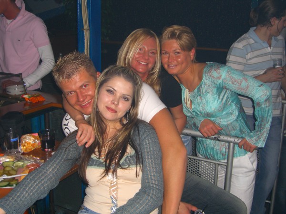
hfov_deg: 41.2
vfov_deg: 31.5
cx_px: 143
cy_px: 107
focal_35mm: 46
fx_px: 380
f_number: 3.1
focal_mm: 9.5
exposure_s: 1/60
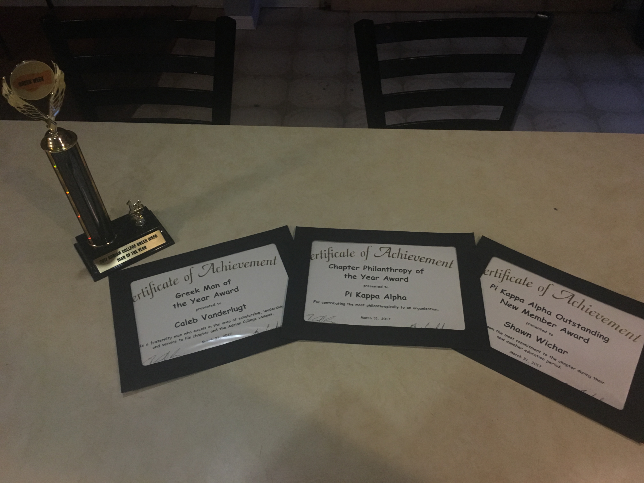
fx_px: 540
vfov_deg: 48.2
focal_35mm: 29
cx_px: 322
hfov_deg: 61.7
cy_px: 242
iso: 125
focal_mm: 4.15
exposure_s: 1/30
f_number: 2.2
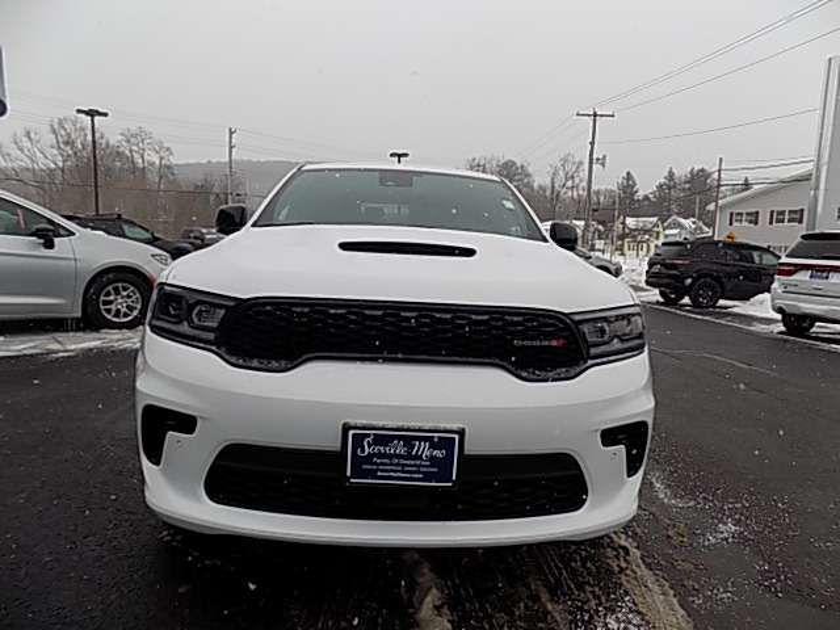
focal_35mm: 23
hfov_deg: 73.9
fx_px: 558
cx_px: 420
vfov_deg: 58.9
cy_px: 315
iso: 80
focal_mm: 4
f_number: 3.1
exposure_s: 1/500
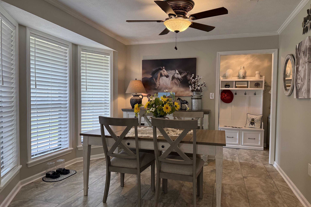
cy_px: 104
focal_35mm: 25
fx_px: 216
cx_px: 155
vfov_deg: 51.3
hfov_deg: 71.5
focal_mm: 6.76
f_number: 1.78
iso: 125
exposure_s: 1/120
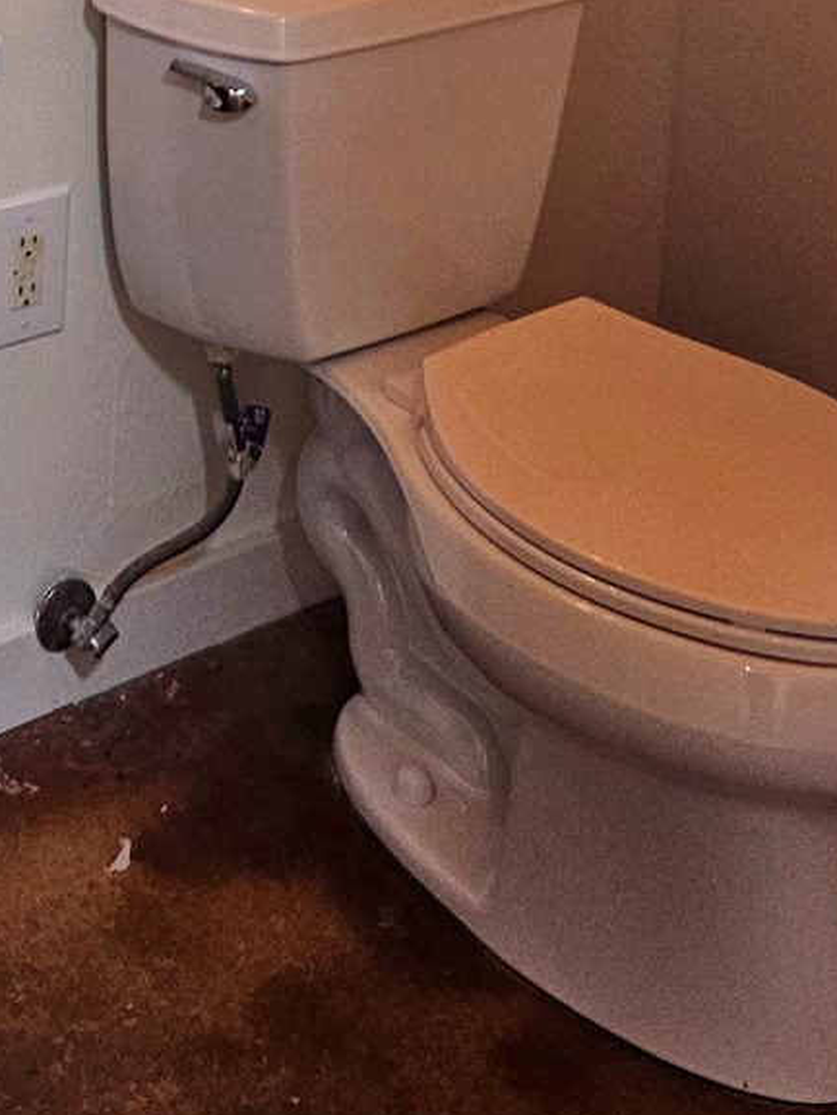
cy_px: -561
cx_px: 176
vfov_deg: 20.8
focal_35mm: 80
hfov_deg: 18.3
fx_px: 2579
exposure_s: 1/120
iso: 250
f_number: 1.8
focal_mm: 5
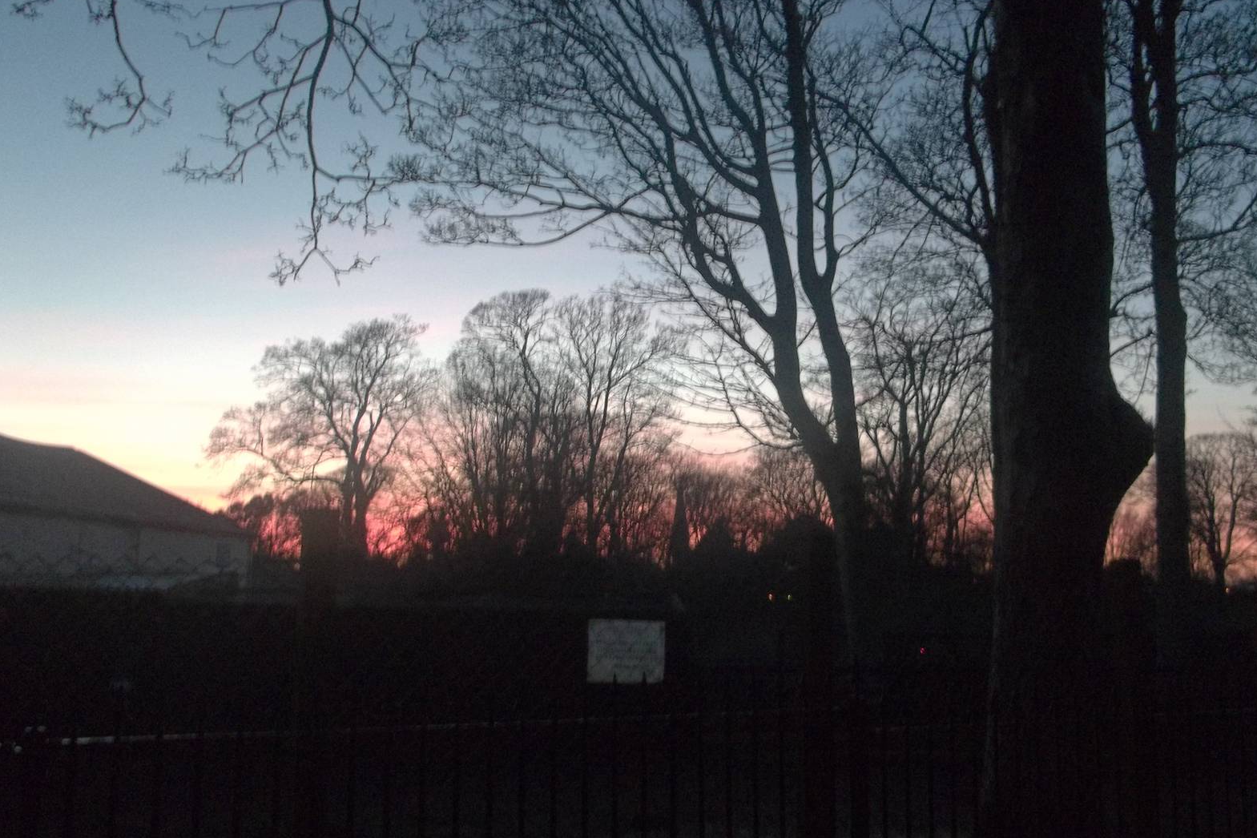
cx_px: 639
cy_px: 423
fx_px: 1222
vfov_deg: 37.9
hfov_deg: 54.4
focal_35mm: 35
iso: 160
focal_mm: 5.9
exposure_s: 1/15
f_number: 3.3
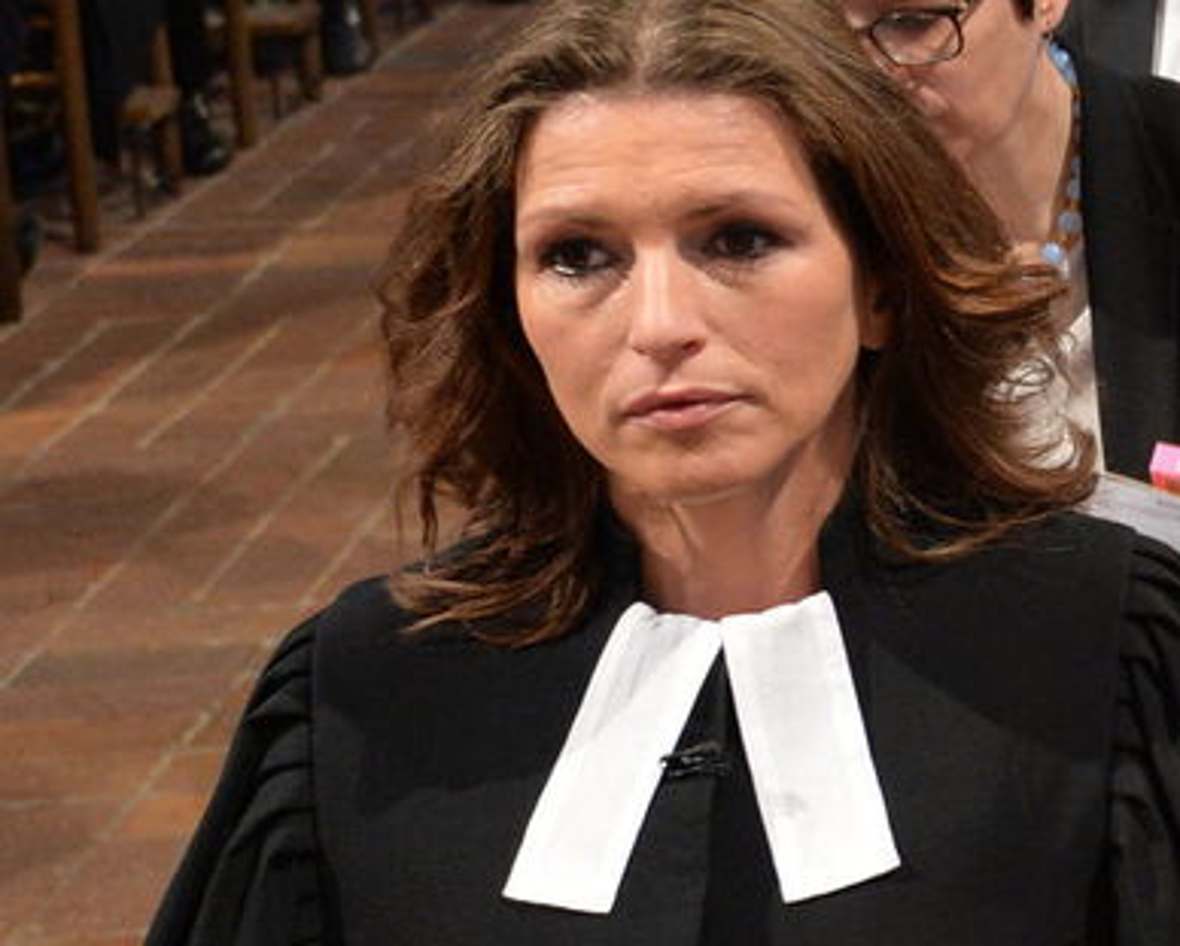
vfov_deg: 13.3
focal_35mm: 116
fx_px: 4054
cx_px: 2287
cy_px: 329
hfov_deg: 14.2
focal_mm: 30
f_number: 5.6
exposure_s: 1/50
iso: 2000
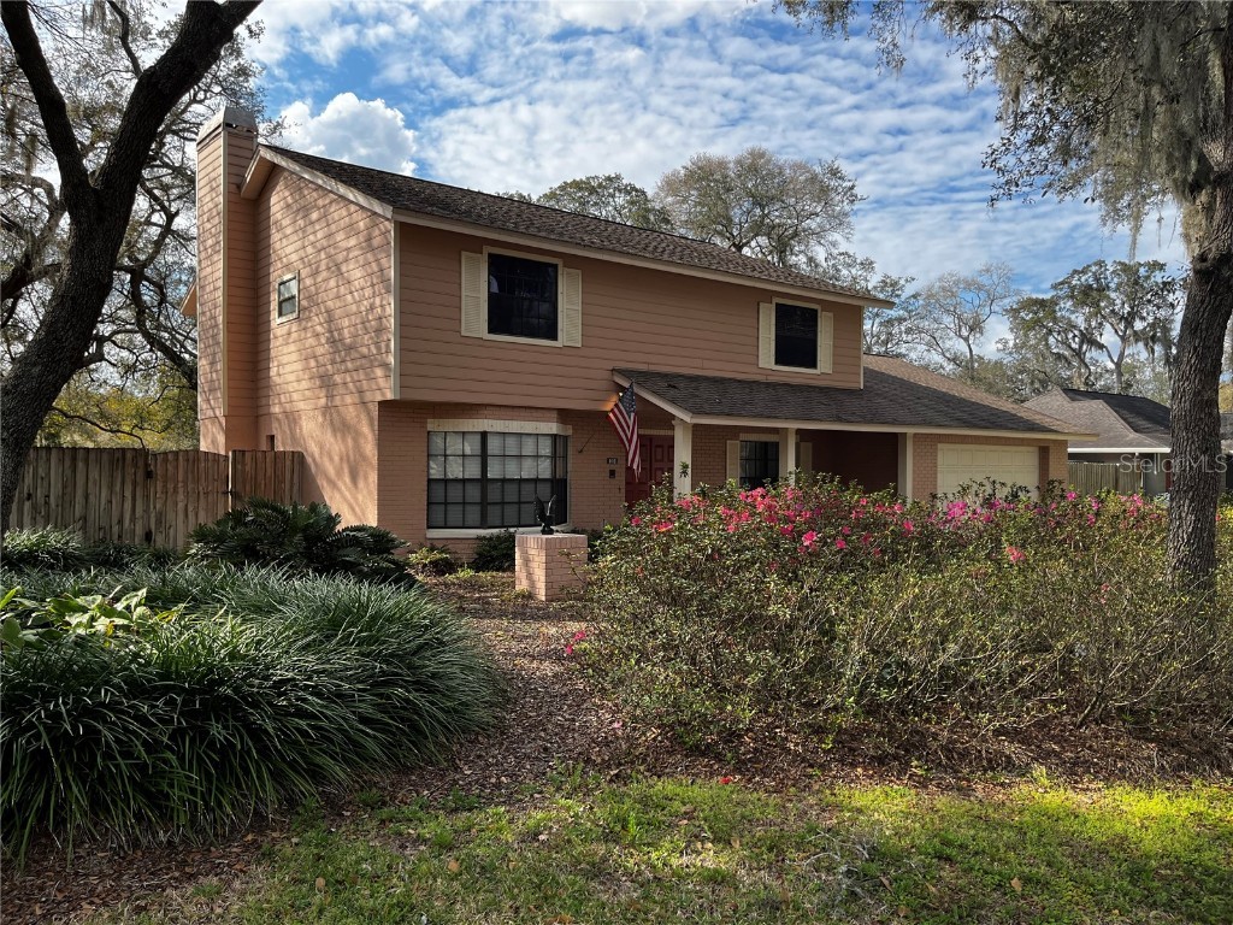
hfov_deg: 67.3
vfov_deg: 53.1
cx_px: 616
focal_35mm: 26
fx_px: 926
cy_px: 462
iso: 50
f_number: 1.6
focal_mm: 5.1
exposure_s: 1/1477
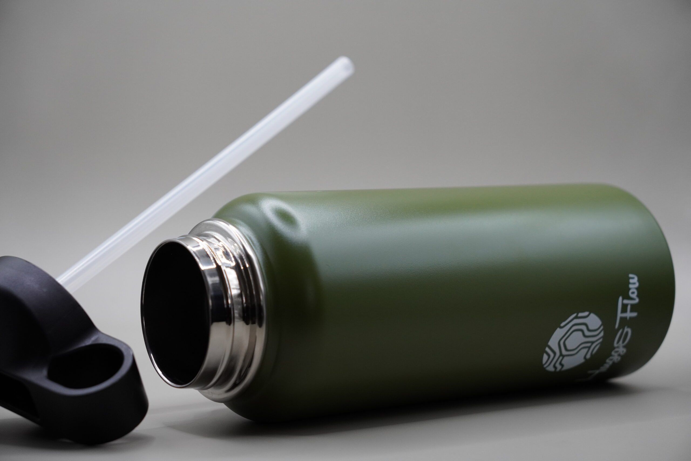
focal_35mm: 72
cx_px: 346
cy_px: 230
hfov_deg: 28.0
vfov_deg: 18.9
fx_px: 1385
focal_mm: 48.1
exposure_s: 1/160
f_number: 4
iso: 800
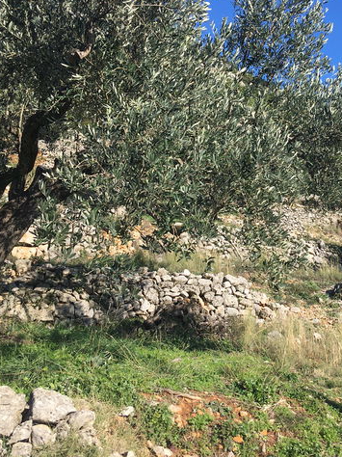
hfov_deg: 30.4
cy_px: 195
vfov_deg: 40.4
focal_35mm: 47
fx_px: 620
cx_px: 251
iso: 25
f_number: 2.2
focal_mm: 4.15
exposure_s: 1/1099
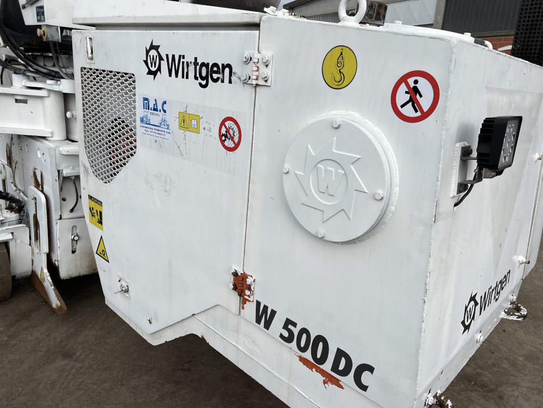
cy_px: 204
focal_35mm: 26
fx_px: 408
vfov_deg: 53.1
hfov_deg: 67.3
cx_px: 272
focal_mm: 5.7
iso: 50
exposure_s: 1/1972
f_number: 1.5
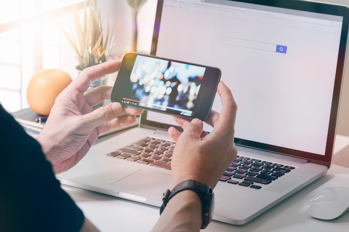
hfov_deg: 19.5
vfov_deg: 13.0
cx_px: 174
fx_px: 1017
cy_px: 116
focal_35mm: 105
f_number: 8
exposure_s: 1/6
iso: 320
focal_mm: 105
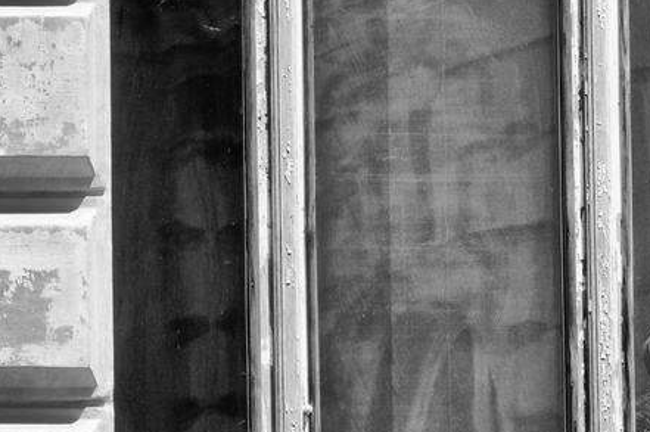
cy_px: 236
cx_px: 640
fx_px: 4906
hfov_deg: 7.5
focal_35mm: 272
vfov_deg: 5.0
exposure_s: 1/400
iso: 200
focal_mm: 80
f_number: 9
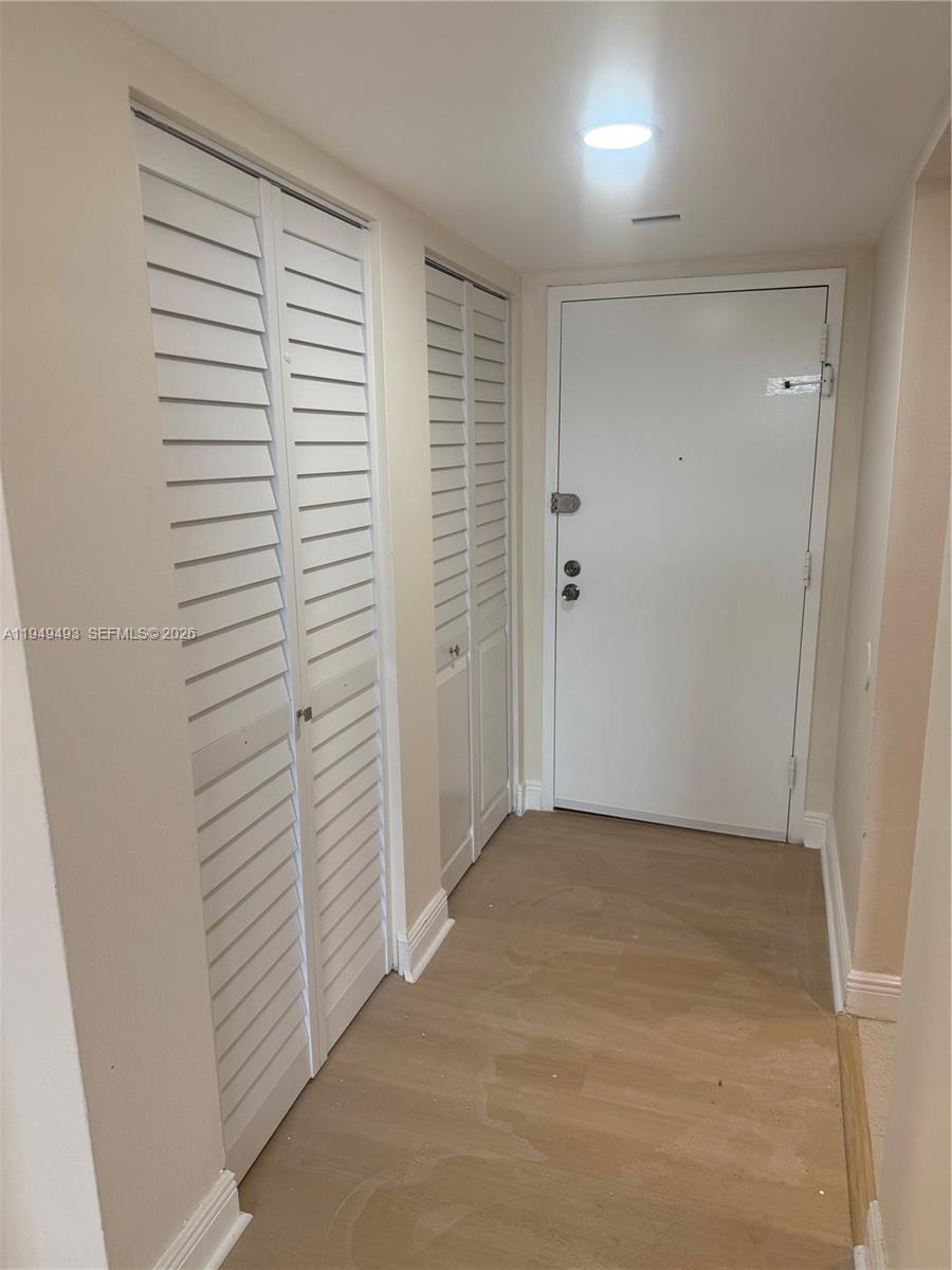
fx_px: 880
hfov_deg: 56.8
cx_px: 476
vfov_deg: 71.6
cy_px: 635
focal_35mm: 24
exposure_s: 1/141
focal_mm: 6.76
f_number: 1.78
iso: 100
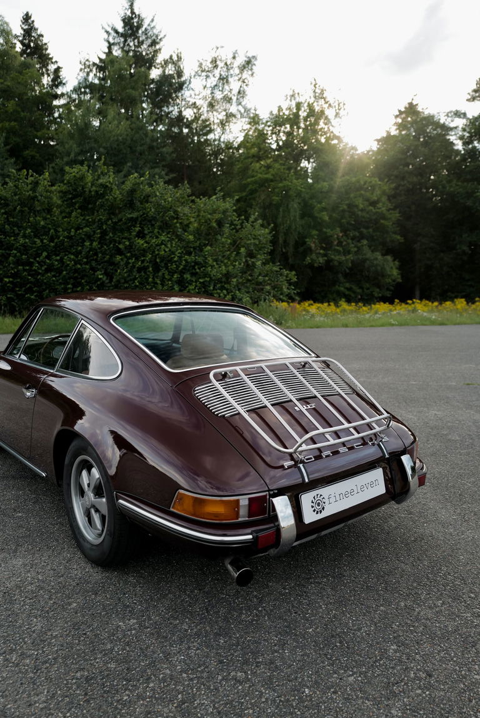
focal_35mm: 28
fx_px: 559
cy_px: 359
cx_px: 240
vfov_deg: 65.4
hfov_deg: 46.5
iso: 100
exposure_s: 1/80
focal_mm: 28
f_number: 3.2
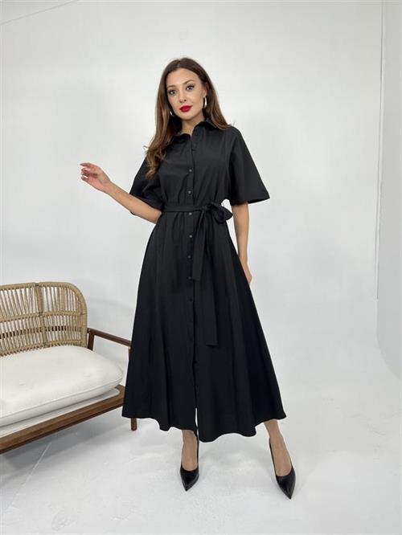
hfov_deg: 53.1
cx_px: 201
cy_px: 268
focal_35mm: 26
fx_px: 402
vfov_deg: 67.3
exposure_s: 1/150
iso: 40
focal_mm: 5.7
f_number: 1.5
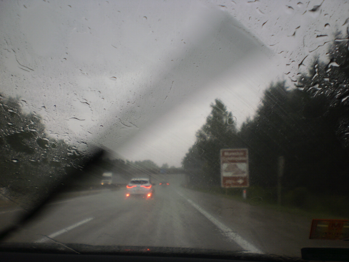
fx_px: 383
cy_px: 131
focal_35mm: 38
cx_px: 174
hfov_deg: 49.0
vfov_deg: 37.7
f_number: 3.1
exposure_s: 1/50
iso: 100
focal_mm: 6.3
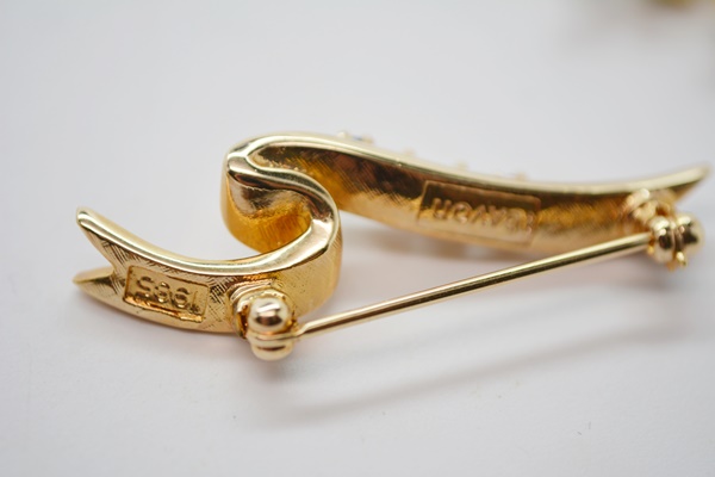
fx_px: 1638
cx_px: 358
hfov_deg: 24.6
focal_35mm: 82
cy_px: 238
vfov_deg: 16.6
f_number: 5.6
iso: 280
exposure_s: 1/125
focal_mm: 55
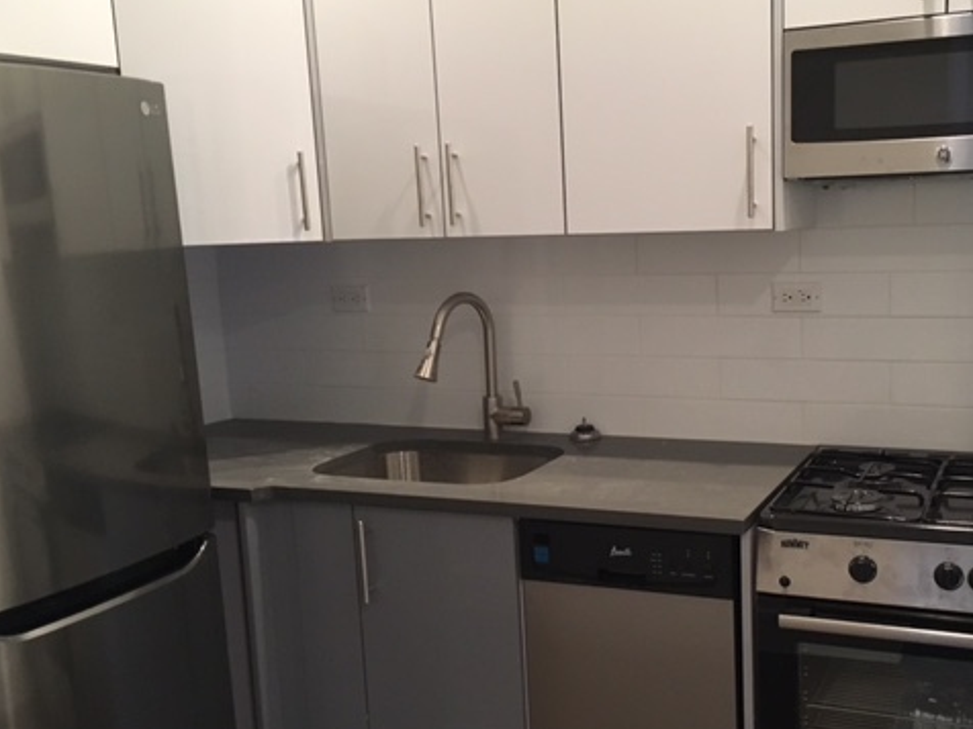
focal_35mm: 39
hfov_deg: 47.3
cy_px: 400
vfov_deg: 36.8
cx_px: 630
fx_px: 1096
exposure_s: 1/30
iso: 200
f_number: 2.2
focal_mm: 4.15
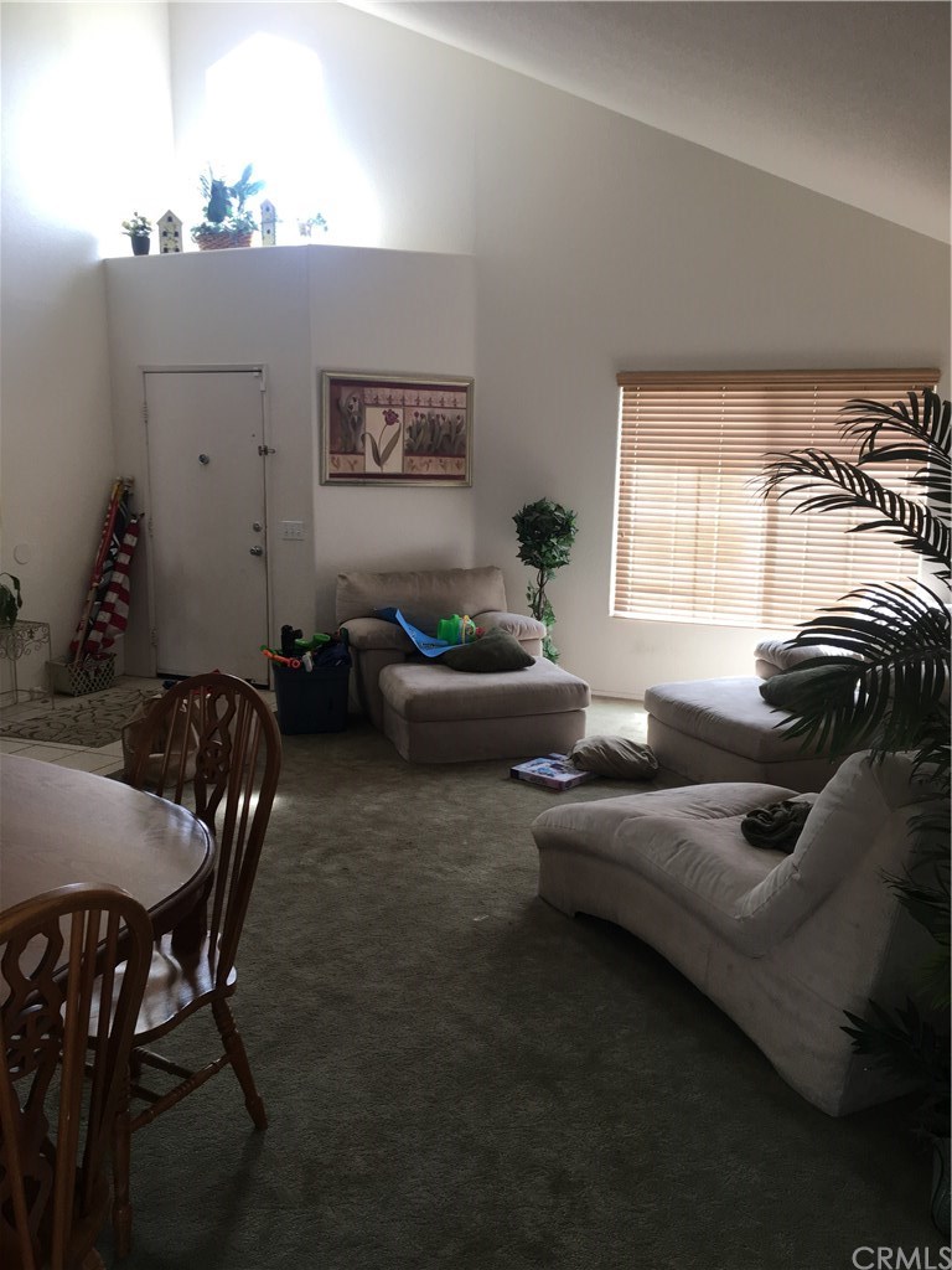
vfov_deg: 61.7
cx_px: 476
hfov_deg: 48.2
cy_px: 635
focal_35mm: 29
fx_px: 1063
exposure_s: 1/40
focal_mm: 4.15
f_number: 2.2
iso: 32
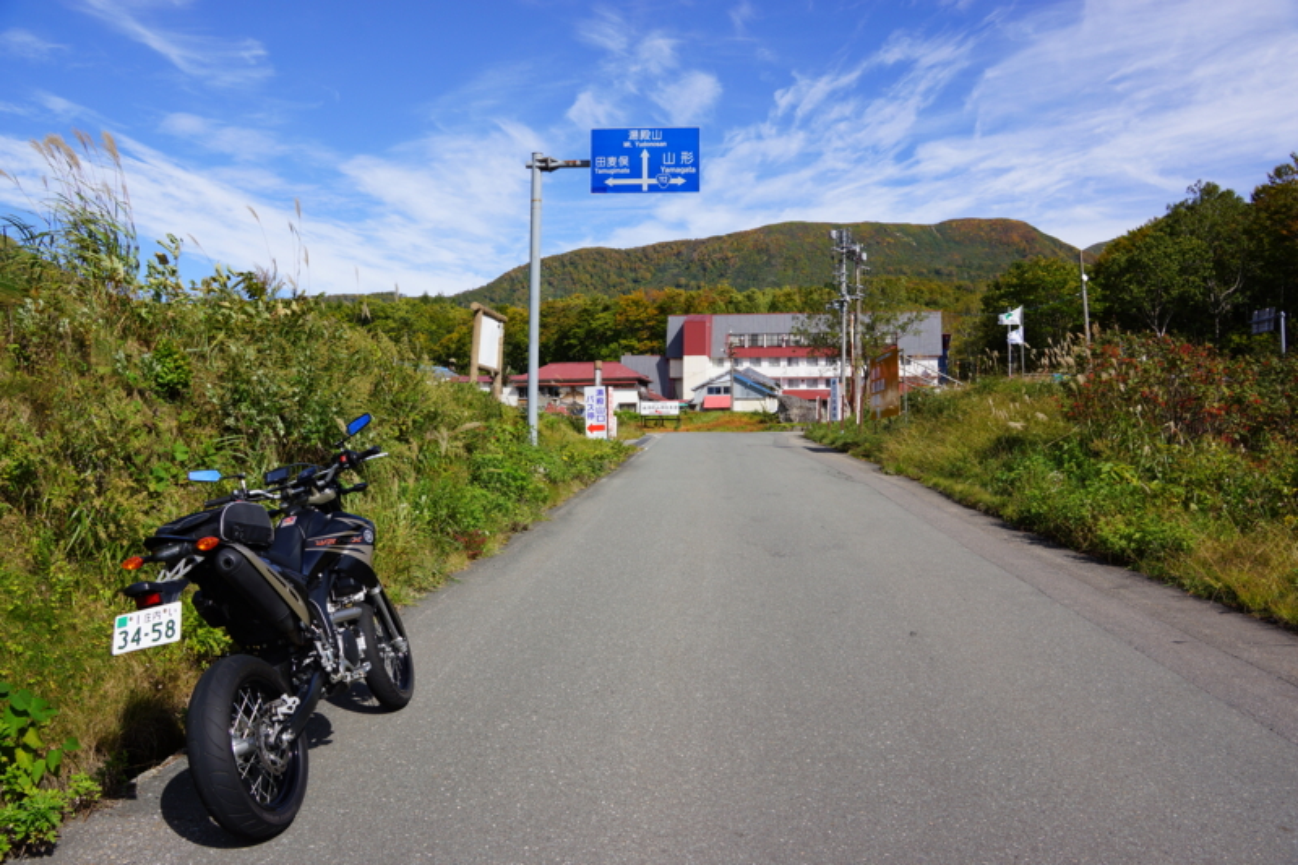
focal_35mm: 27
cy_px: 432
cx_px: 649
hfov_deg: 67.4
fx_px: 973
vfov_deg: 47.9
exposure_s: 1/250
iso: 100
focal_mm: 18
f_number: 8
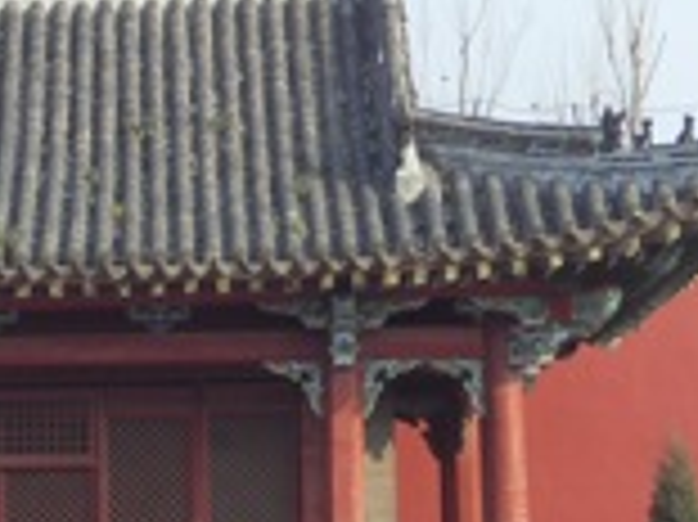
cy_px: 441
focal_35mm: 227
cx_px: -32
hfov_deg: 8.7
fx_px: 4574
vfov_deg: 6.5
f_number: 4.2
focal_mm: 13.7
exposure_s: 1/250
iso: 80
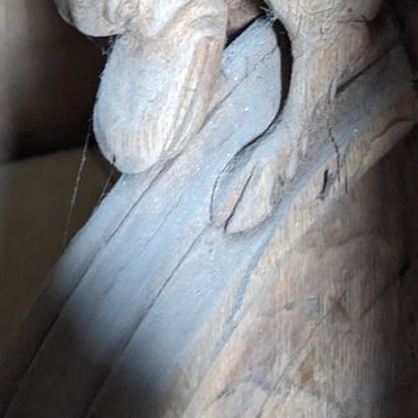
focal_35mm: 52
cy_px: -5
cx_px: 200
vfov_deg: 30.4
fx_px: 710
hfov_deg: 32.8
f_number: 1.73
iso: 1471
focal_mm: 4.38
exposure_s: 1/30
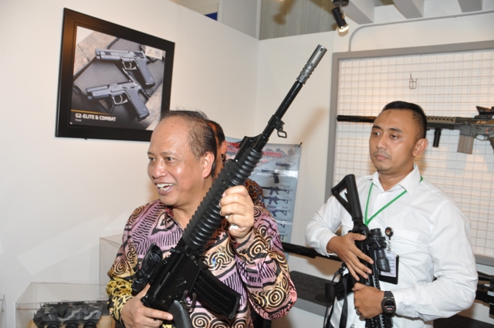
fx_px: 370
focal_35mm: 27
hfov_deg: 67.4
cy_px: 164
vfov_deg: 47.8
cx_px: 247
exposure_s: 1/60
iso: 400
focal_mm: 18
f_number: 5
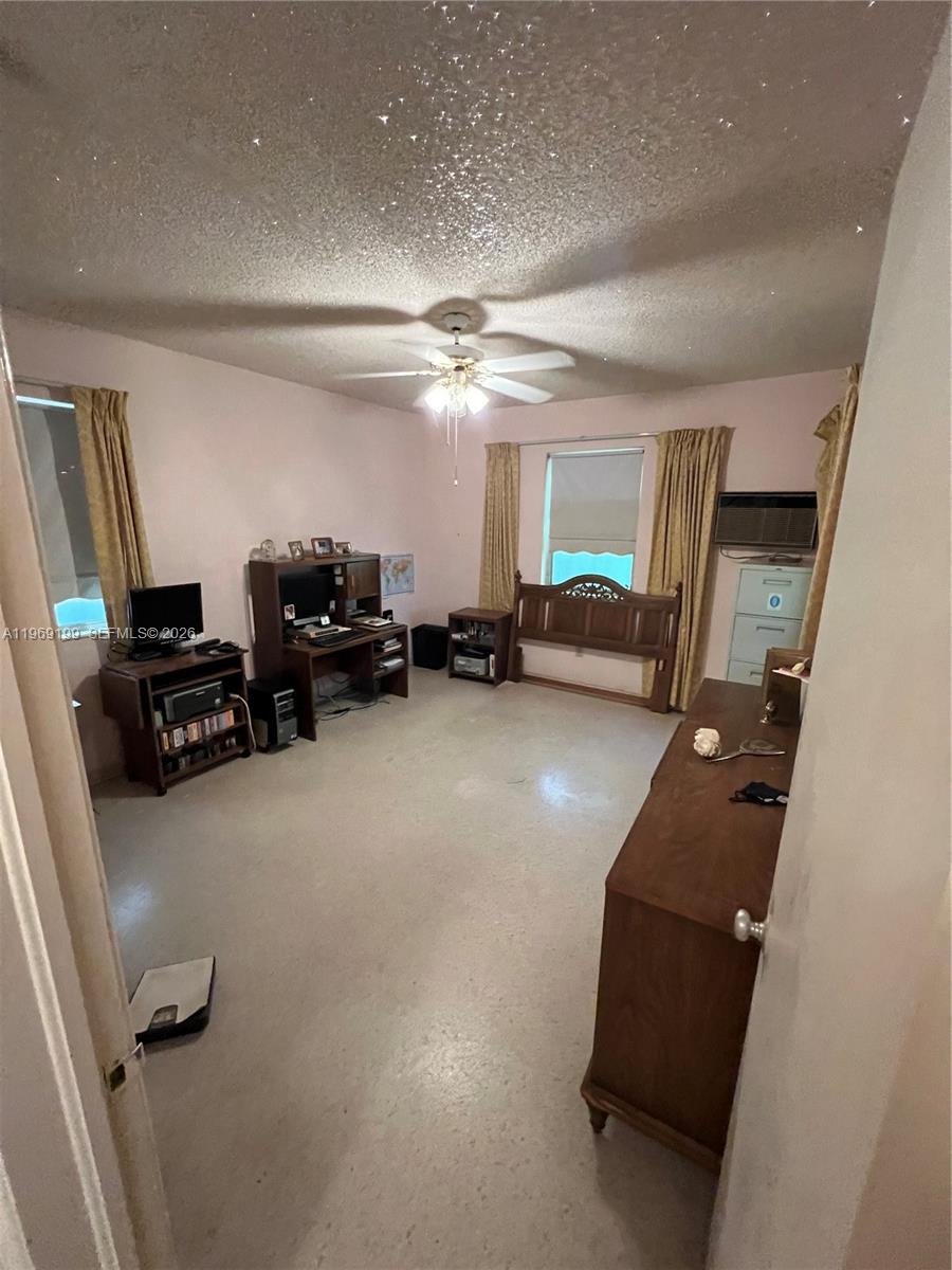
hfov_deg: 89.9
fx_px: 477
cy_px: 635
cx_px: 476
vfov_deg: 106.2
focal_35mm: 13
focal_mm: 1.57
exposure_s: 1/60
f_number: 1.8
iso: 800
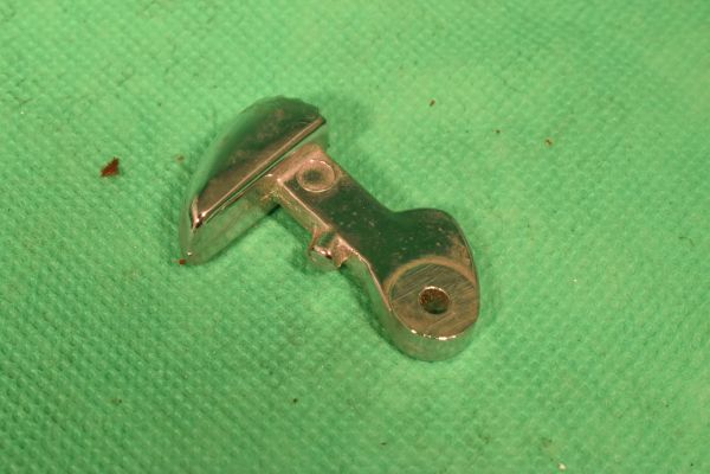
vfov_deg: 16.6
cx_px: 355
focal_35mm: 82
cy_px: 237
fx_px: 1627
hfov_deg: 24.6
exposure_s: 1/100
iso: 4000
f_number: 20
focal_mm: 55
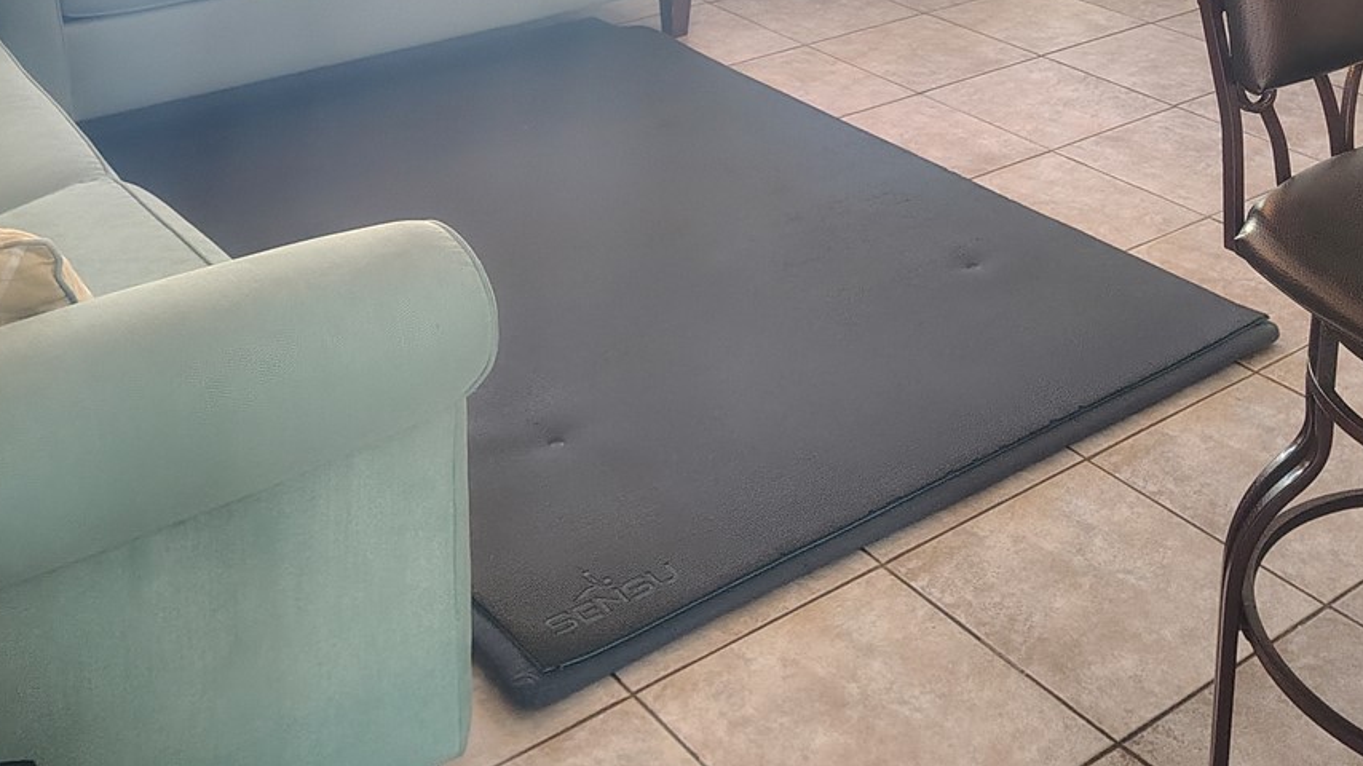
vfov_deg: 22.4
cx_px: 717
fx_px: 1771
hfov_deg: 42.1
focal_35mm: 49
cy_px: -163
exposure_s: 1/60
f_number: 1.8
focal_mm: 5.56
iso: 1364
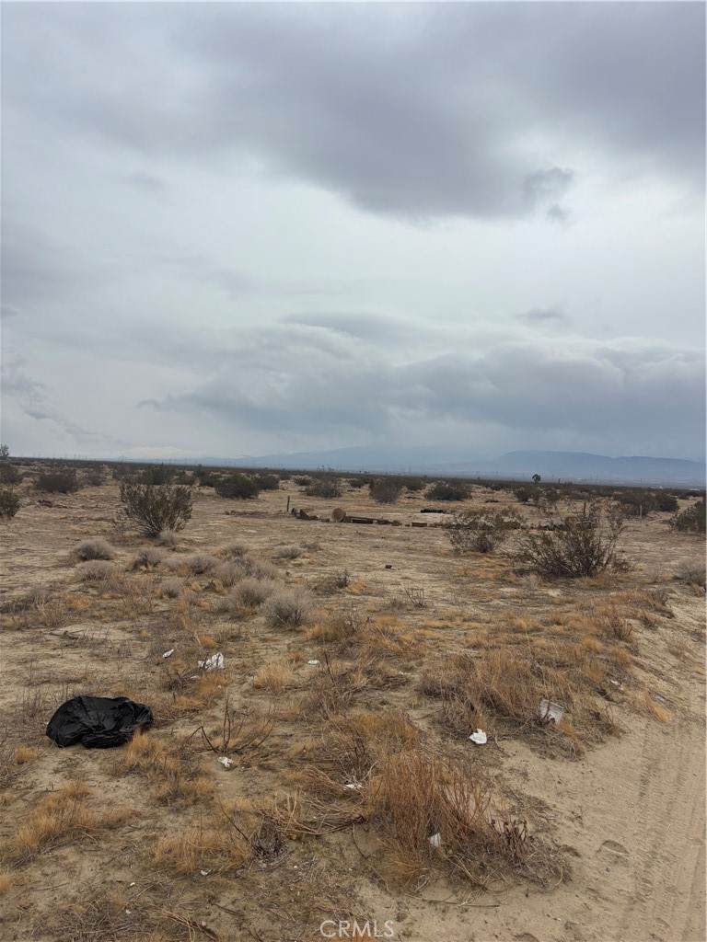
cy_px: 471
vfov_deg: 67.3
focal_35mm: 26
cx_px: 354
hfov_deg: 53.1
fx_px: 708
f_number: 1.6
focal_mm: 5.96
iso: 50
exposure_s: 1/7692
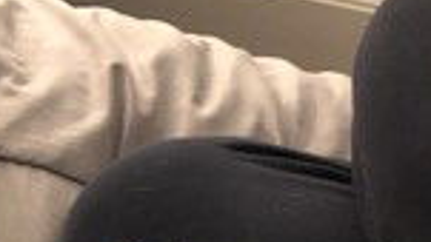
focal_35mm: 121
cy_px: 330
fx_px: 1383
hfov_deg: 15.5
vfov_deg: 9.8
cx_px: -323
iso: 100
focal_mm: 3.99
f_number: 1.8
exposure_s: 1/4
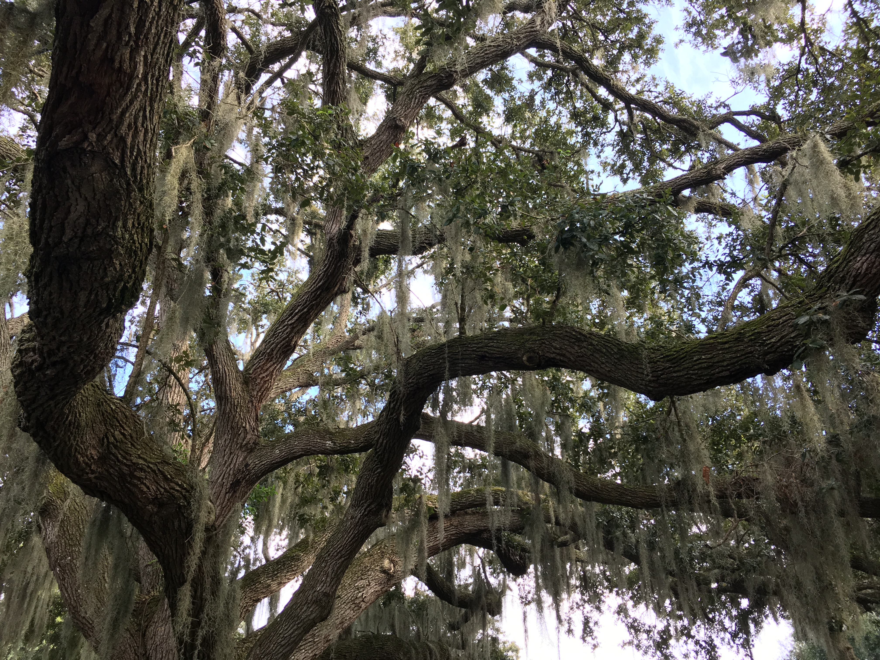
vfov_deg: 48.2
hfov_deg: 61.7
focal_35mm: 29
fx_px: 737
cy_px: 330
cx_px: 440
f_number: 2.2
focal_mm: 4.15
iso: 32
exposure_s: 1/120
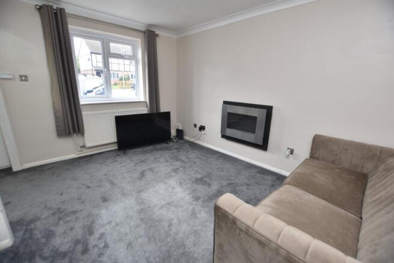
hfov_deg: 100.4
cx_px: 197
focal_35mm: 15
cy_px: 132
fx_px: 164
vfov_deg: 77.4
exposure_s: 1/40
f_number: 3.5
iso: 100
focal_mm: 10
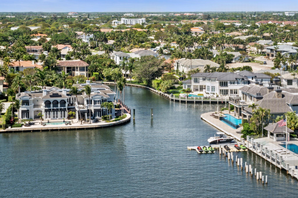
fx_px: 513
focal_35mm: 62
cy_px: 99
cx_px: 149
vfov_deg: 21.9
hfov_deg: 32.4
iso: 100
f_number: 11
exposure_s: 1/80
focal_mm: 62
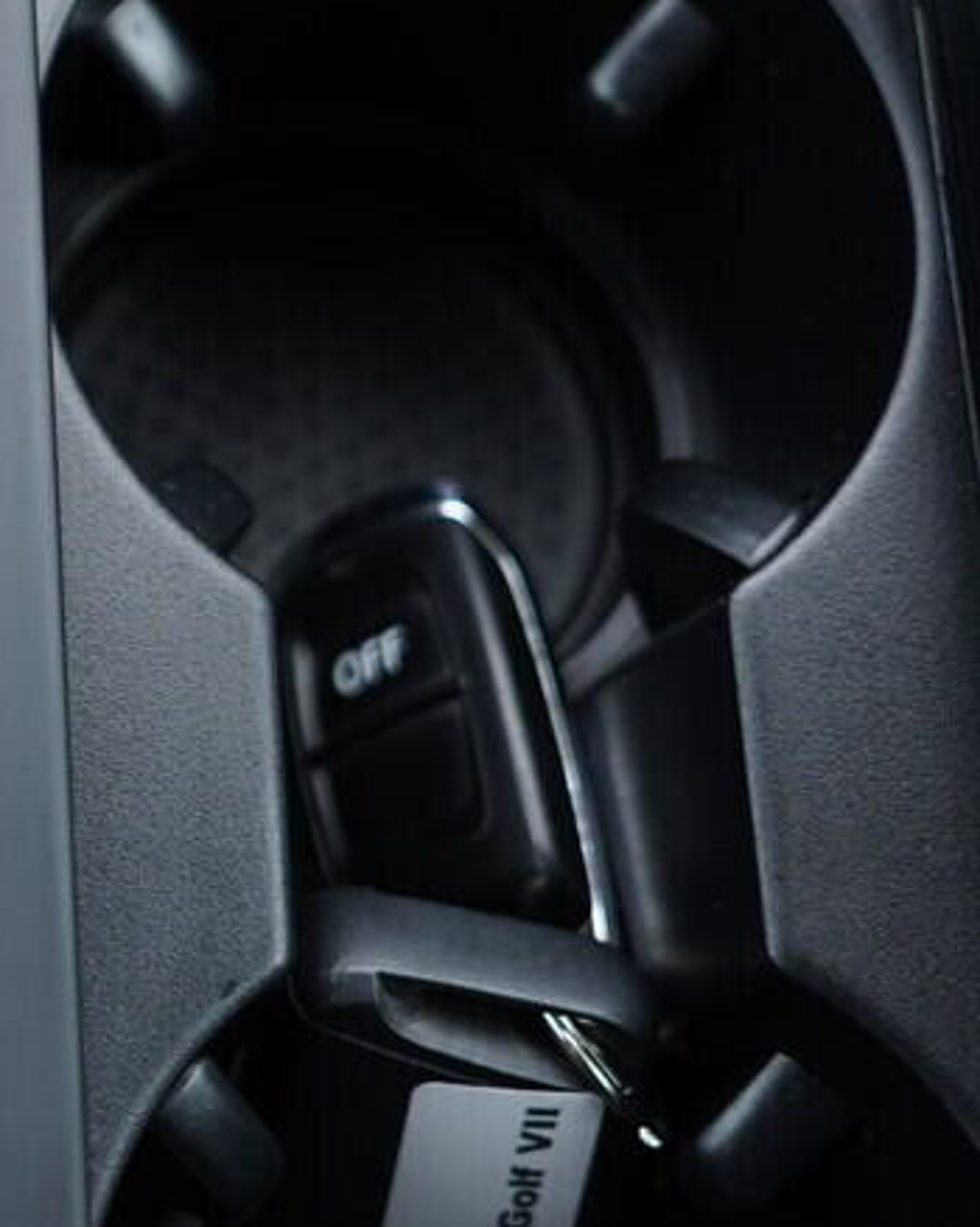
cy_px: 296
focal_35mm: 79
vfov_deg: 23.9
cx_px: -297
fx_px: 2866
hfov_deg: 18.1
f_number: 2.8
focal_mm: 24
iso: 250
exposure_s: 1/40
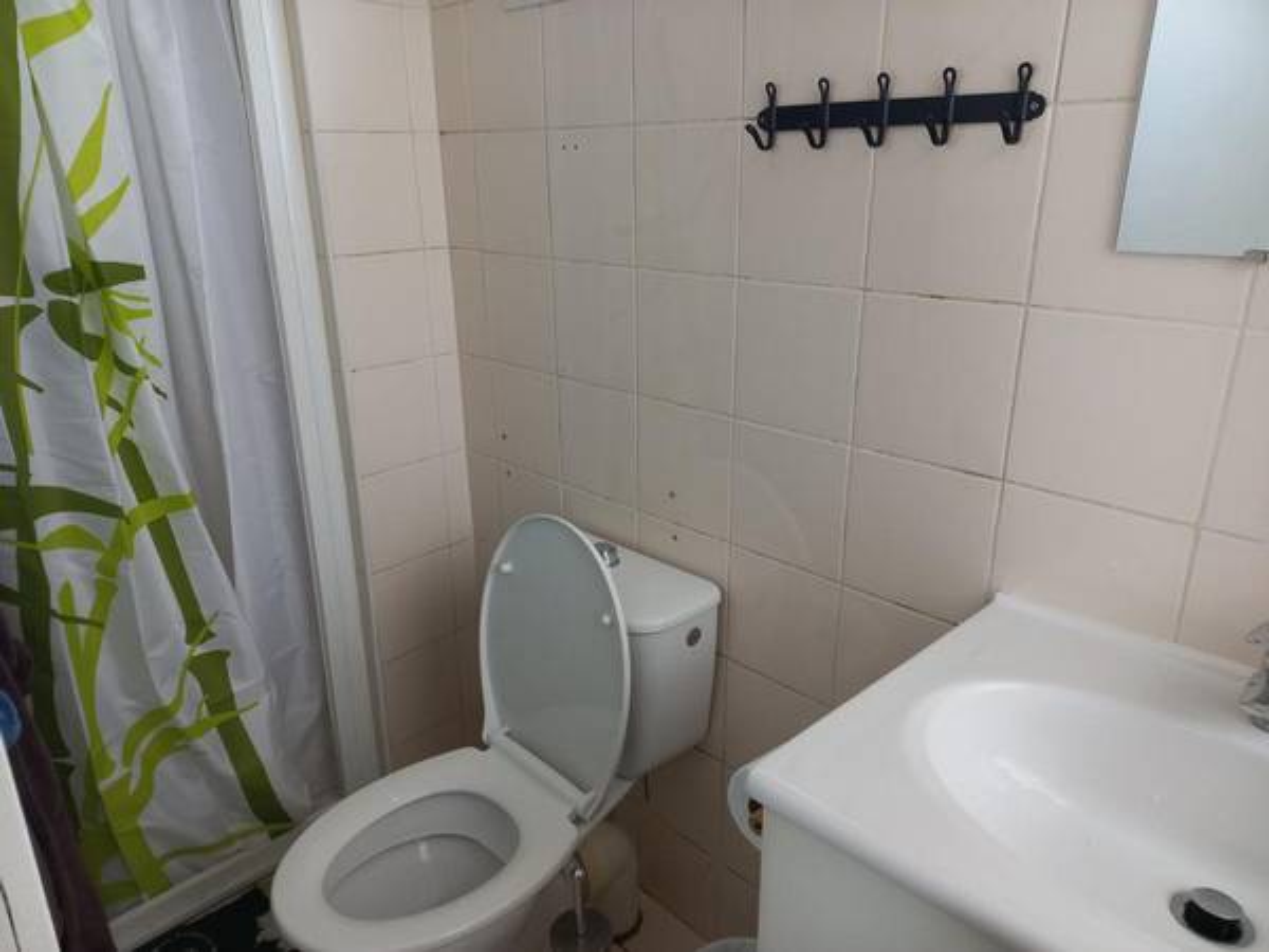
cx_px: 634
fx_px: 916
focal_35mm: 25
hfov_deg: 69.4
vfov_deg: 54.9
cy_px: 476
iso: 200
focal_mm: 4.6
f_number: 1.8
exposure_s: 1/33
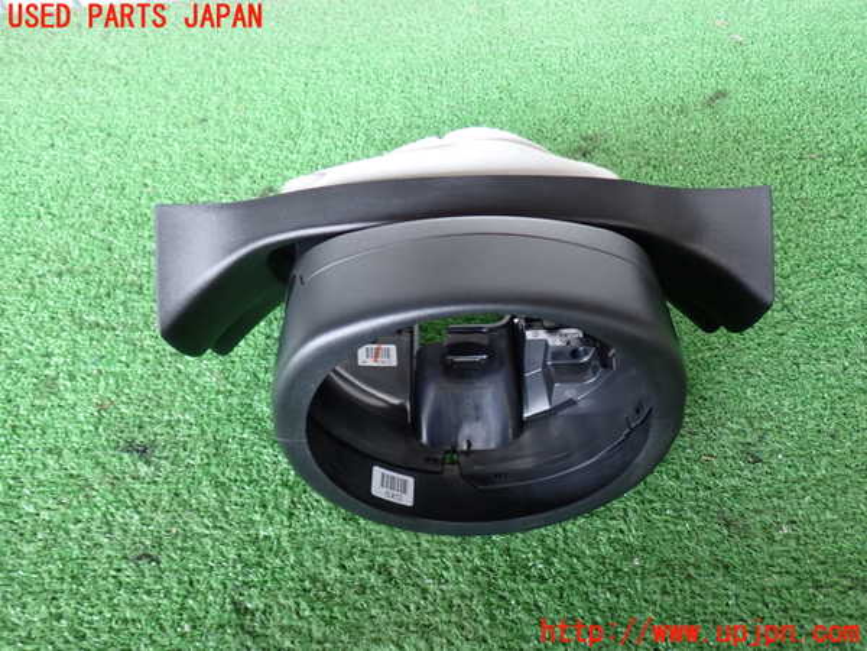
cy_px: 326
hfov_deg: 60.0
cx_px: 434
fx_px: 751
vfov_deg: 46.8
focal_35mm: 30
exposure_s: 1/30
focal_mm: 5.4
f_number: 2.3
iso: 200
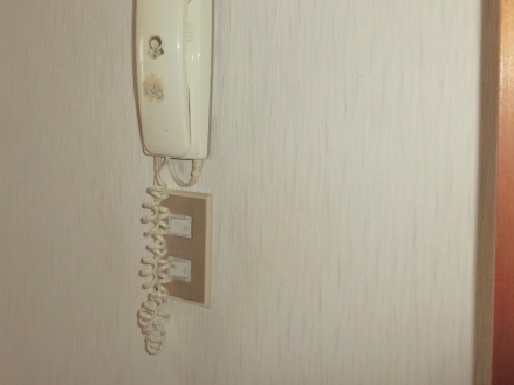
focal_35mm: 35
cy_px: 110
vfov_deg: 39.9
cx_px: 165
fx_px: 520
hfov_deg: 51.5
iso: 400
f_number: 3.2
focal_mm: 4.3
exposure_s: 1/40
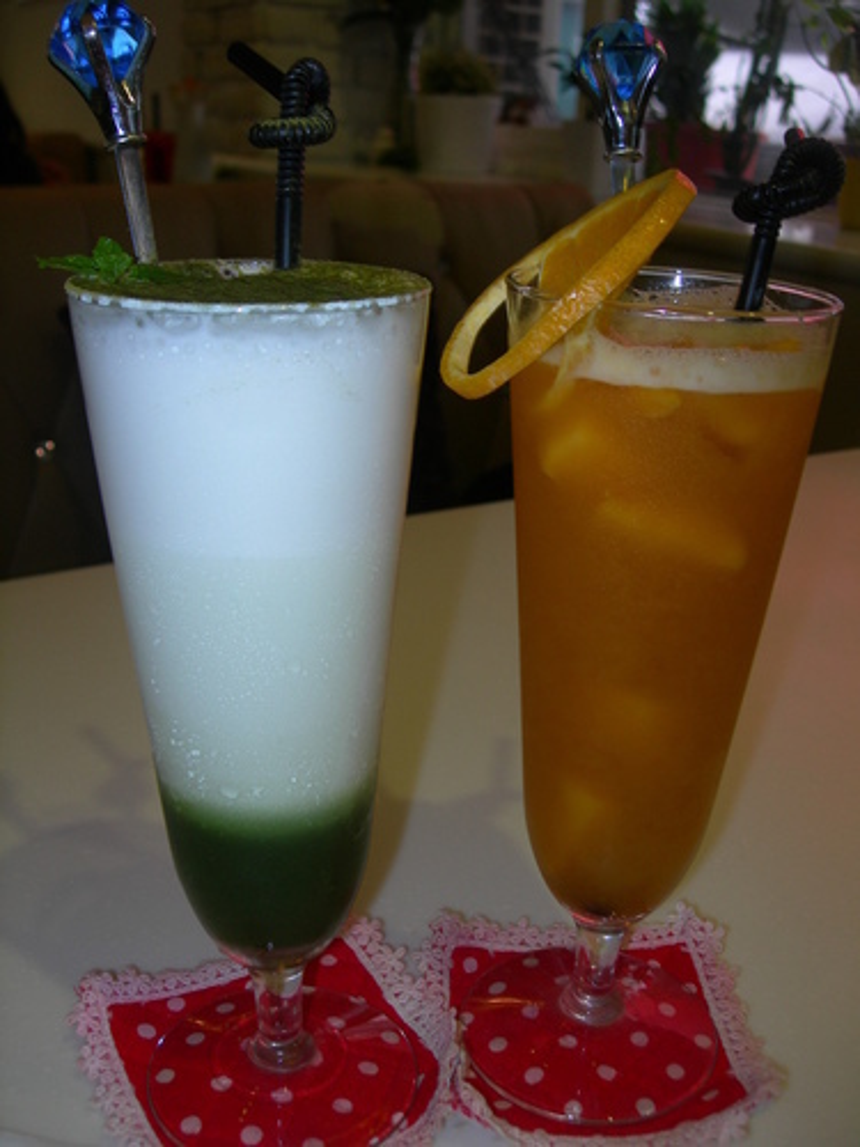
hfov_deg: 37.7
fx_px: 1259
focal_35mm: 38
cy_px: 574
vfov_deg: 49.0
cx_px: 430
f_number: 2.8
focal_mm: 7.8
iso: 50
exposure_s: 1/60.1
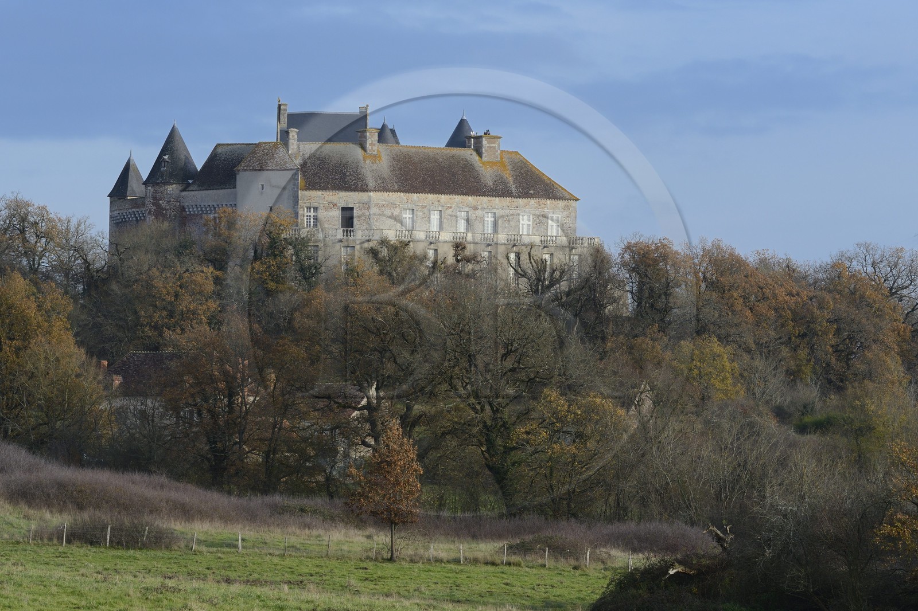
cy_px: 306
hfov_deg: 11.4
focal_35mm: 180
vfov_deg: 7.6
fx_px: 4589
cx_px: 459
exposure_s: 1/320
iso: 400
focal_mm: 180
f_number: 11
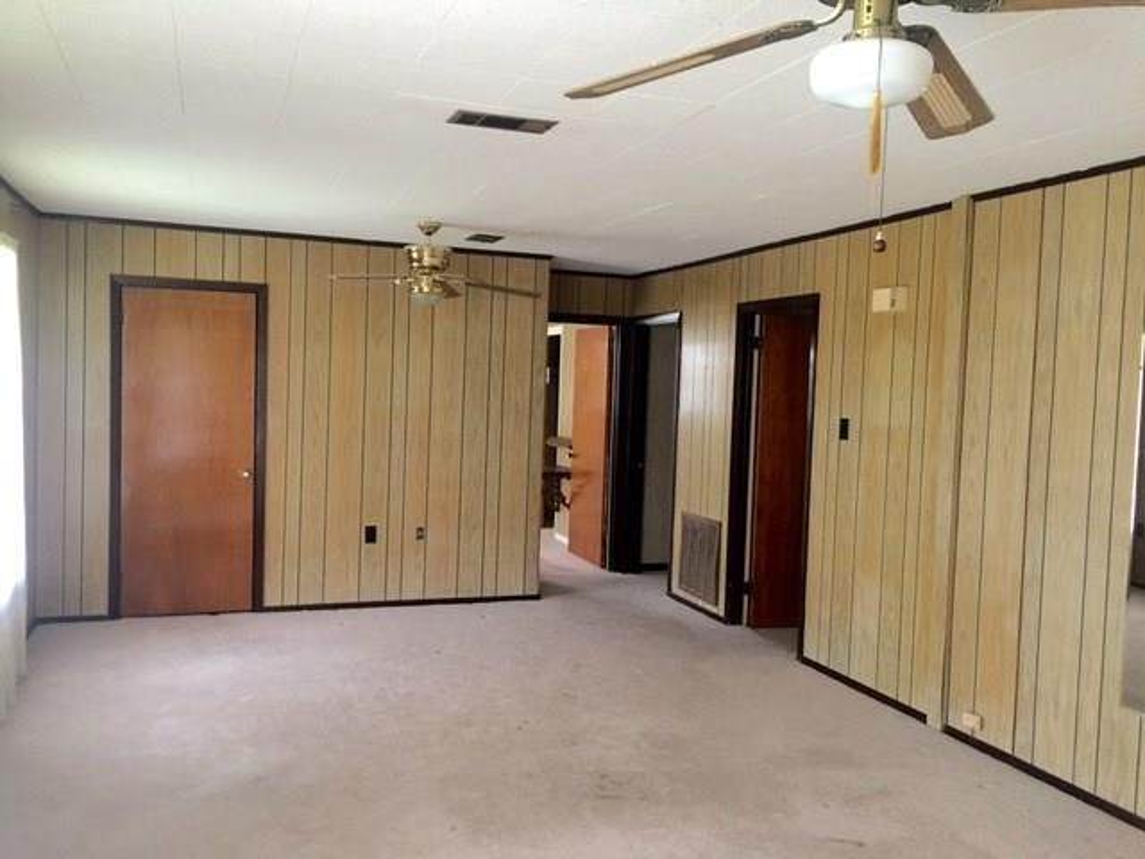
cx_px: 572
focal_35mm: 29
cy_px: 430
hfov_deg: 61.7
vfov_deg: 48.2
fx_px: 959
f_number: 2.2
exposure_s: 1/15
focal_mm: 4.15
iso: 50
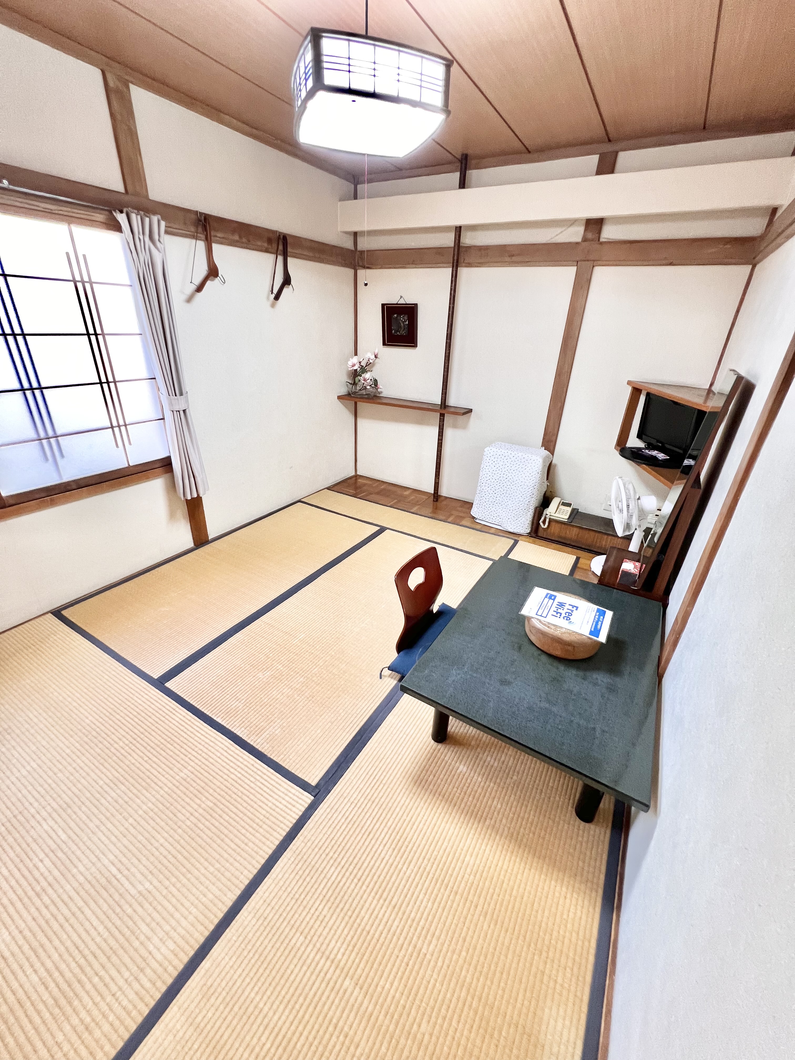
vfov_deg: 106.2
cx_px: 398
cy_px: 530
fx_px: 398
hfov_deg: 89.9
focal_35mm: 13
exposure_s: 1/50
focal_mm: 1.57
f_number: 1.8
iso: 160
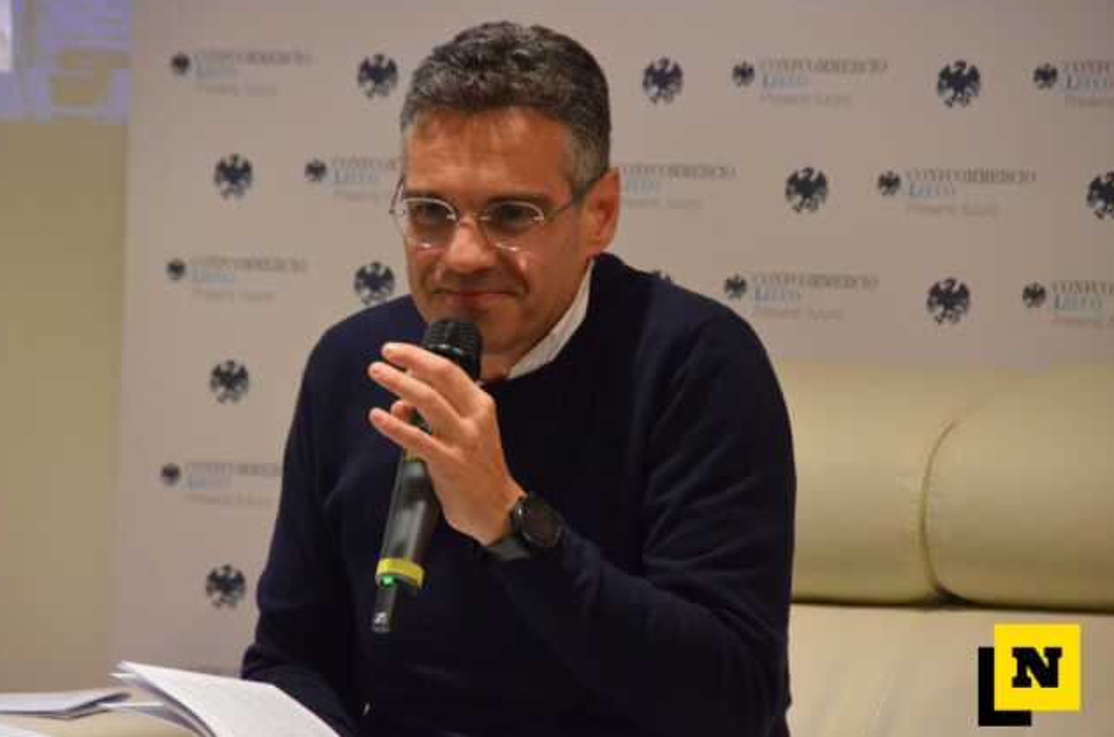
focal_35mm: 330
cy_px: 361
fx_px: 10189
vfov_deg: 4.1
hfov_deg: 6.3
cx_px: 509
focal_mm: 200
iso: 5000
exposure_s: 1/125
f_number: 5.6
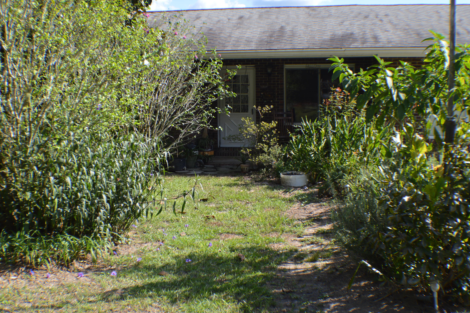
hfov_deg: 37.2
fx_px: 698
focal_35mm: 54
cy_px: 155
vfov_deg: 25.3
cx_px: 237
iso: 100
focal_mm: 35
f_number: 6.3
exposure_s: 1/160
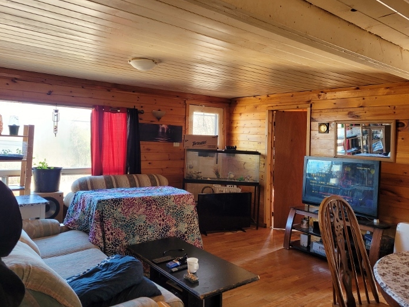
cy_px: 149
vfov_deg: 51.4
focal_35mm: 27
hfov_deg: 65.3
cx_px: 198
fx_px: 319
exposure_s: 1/120
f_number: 1.8
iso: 250
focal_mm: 5.4
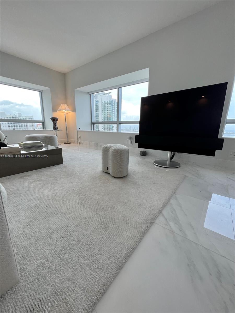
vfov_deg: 106.2
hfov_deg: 89.9
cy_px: 156
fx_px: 118
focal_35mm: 13
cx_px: 118
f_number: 1.8
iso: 40
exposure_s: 1/120
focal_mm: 1.57
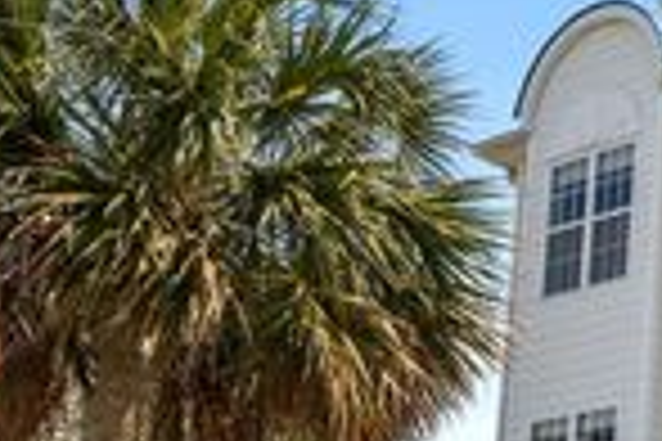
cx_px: 986
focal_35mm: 80
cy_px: 376
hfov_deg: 21.5
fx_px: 1465
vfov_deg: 16.9
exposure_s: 1/250
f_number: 7.1
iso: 64
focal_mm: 23.5
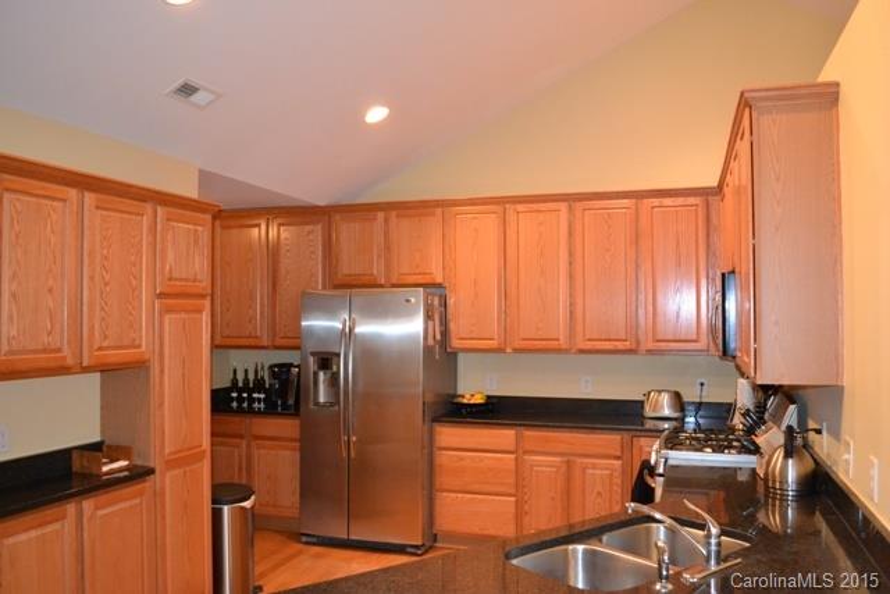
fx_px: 742
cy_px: 297
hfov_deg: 61.9
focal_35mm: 30
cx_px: 445
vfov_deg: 43.6
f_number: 3.8
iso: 3200
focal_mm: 20
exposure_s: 1/60
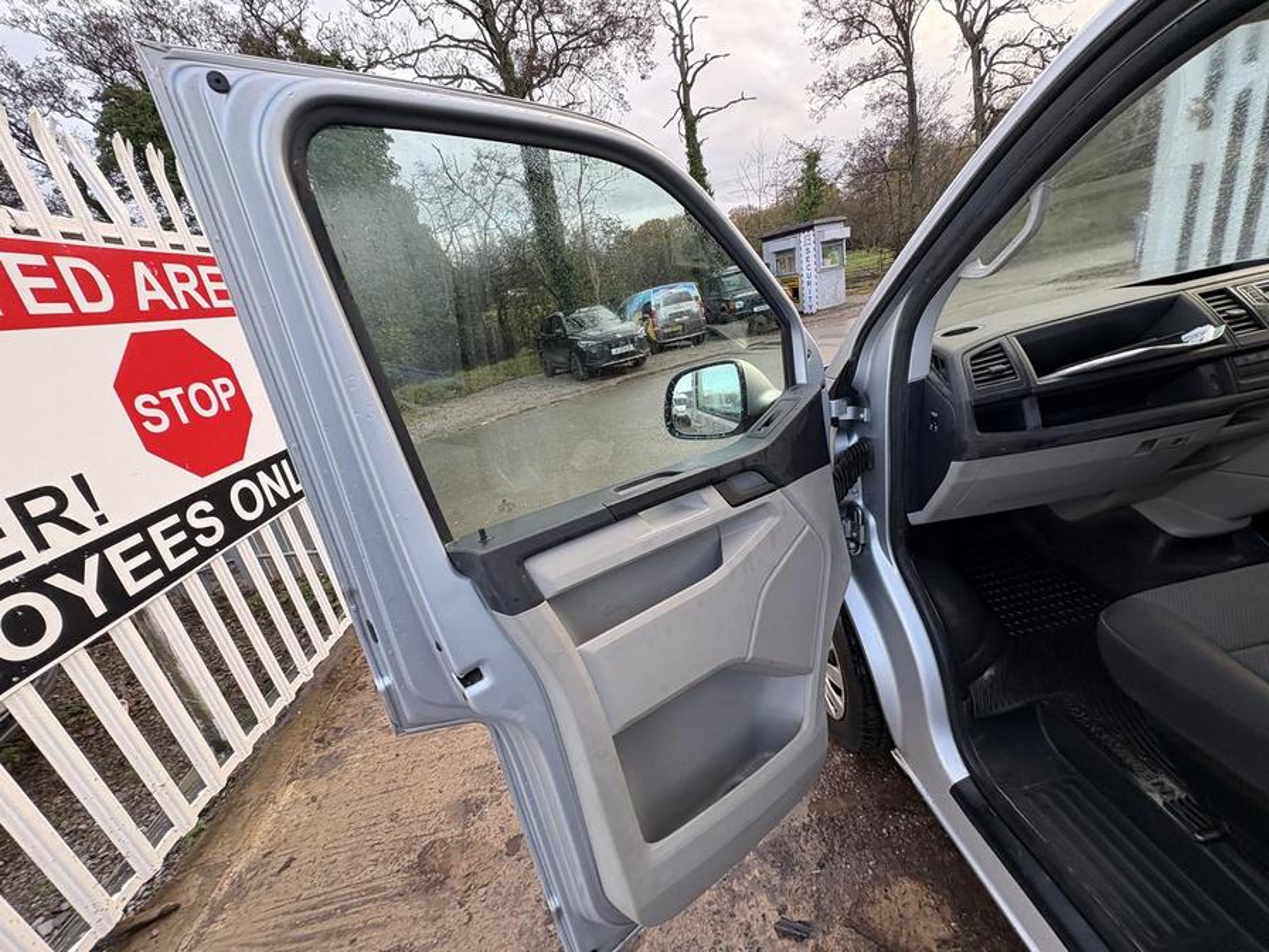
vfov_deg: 85.7
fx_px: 513
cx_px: 634
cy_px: 476
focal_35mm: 14
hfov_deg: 102.1
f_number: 2.2
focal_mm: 2.22
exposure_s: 1/99
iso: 64
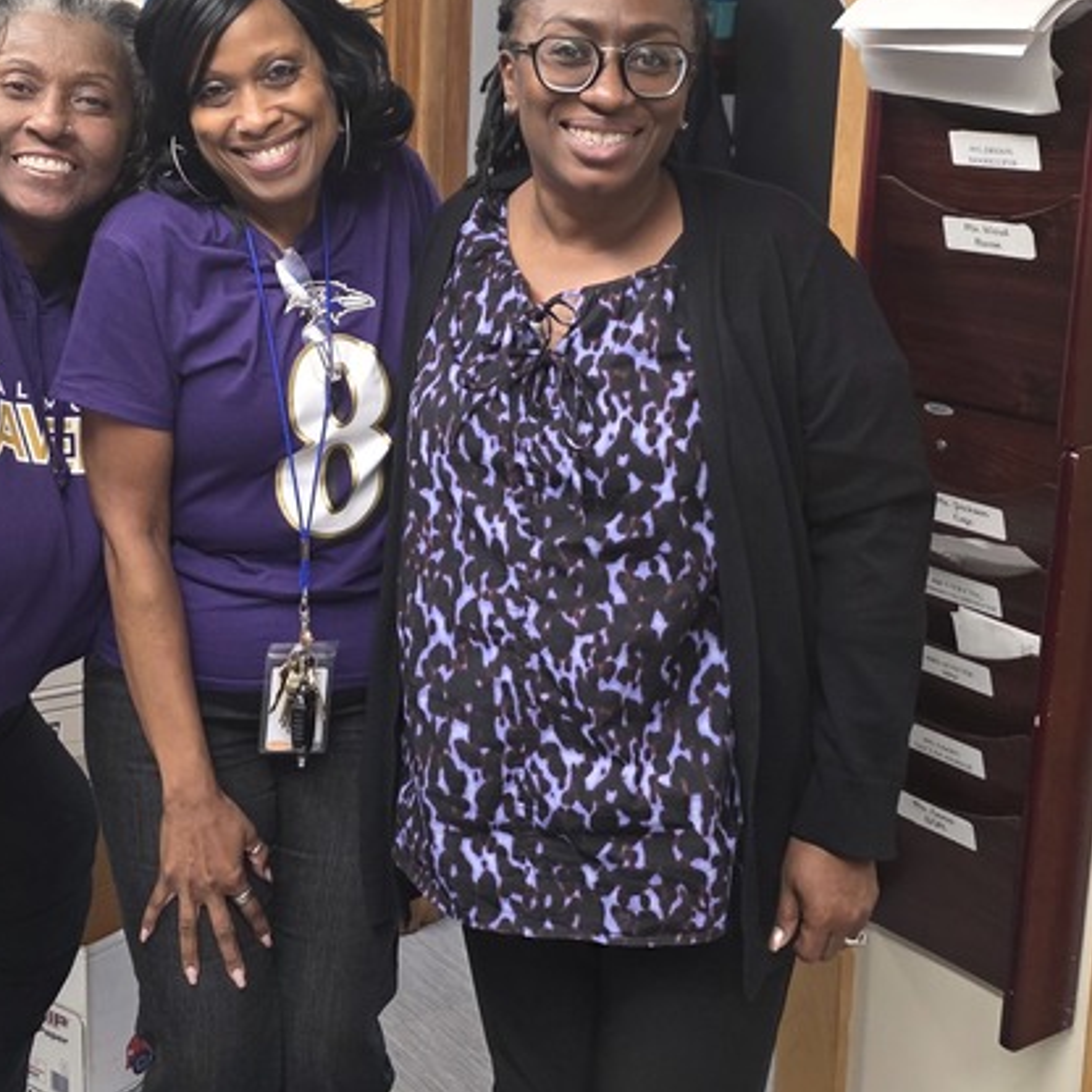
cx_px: 467
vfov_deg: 33.7
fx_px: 1785
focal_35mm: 50
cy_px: 360
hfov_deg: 34.0
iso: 400
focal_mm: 6.3
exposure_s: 1/120
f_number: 1.7
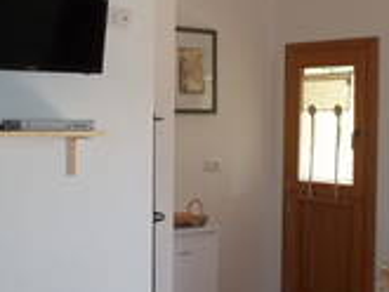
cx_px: 250
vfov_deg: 20.4
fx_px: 810
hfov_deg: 26.9
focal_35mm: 72
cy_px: 115
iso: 160
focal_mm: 5.9
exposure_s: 1/60
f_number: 3.3
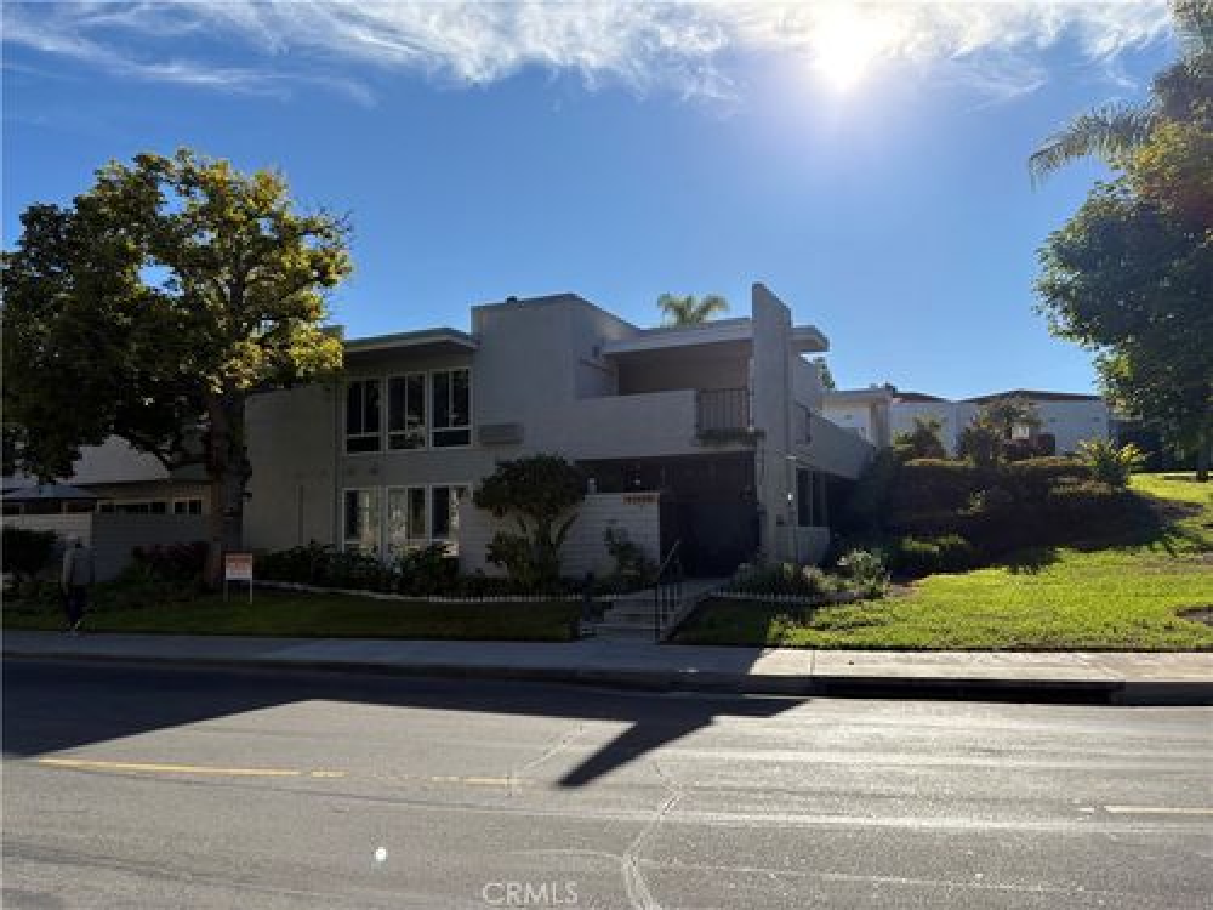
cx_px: 606
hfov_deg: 67.3
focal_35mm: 26
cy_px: 455
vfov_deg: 53.1
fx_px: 911
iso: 50
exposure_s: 1/4329
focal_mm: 5.96
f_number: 1.6
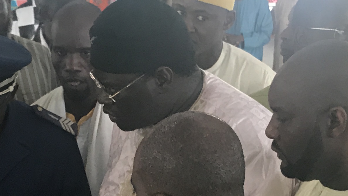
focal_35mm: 103
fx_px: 951
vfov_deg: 11.5
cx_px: 160
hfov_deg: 20.7
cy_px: 235
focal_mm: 3.99
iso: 40
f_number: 1.8
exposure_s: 1/17
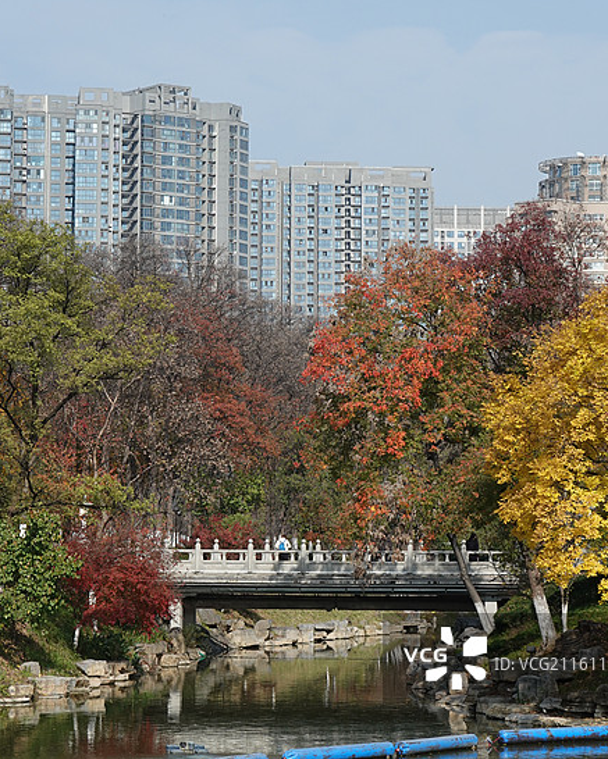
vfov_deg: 15.4
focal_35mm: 125
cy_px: 398
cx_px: 322
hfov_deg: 12.3
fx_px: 2811
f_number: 4.5
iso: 125
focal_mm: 33.33
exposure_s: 1/1000
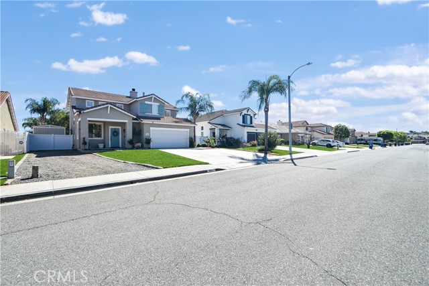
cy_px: 143
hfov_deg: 100.4
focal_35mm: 15
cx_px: 214
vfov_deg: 77.4
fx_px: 179
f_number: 8
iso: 200
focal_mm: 10
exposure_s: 1/500
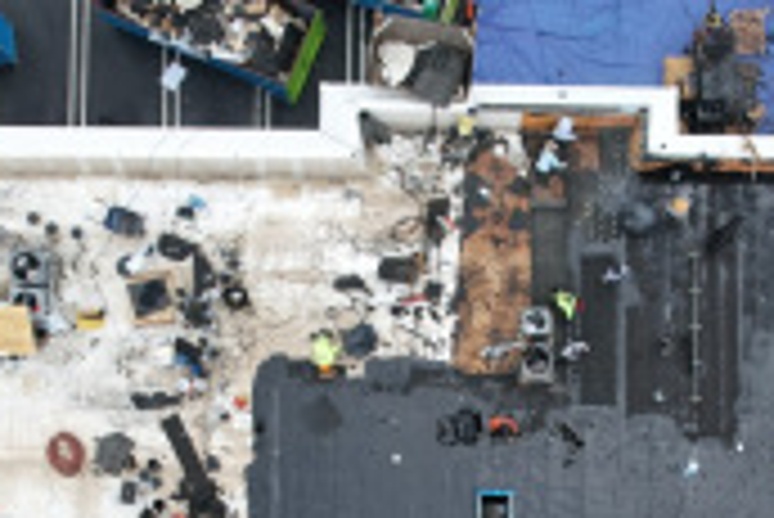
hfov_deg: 30.8
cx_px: 466
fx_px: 1399
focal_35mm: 65
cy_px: 547
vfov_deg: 20.2
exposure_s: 1/500
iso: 100
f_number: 2.8
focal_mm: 8.38
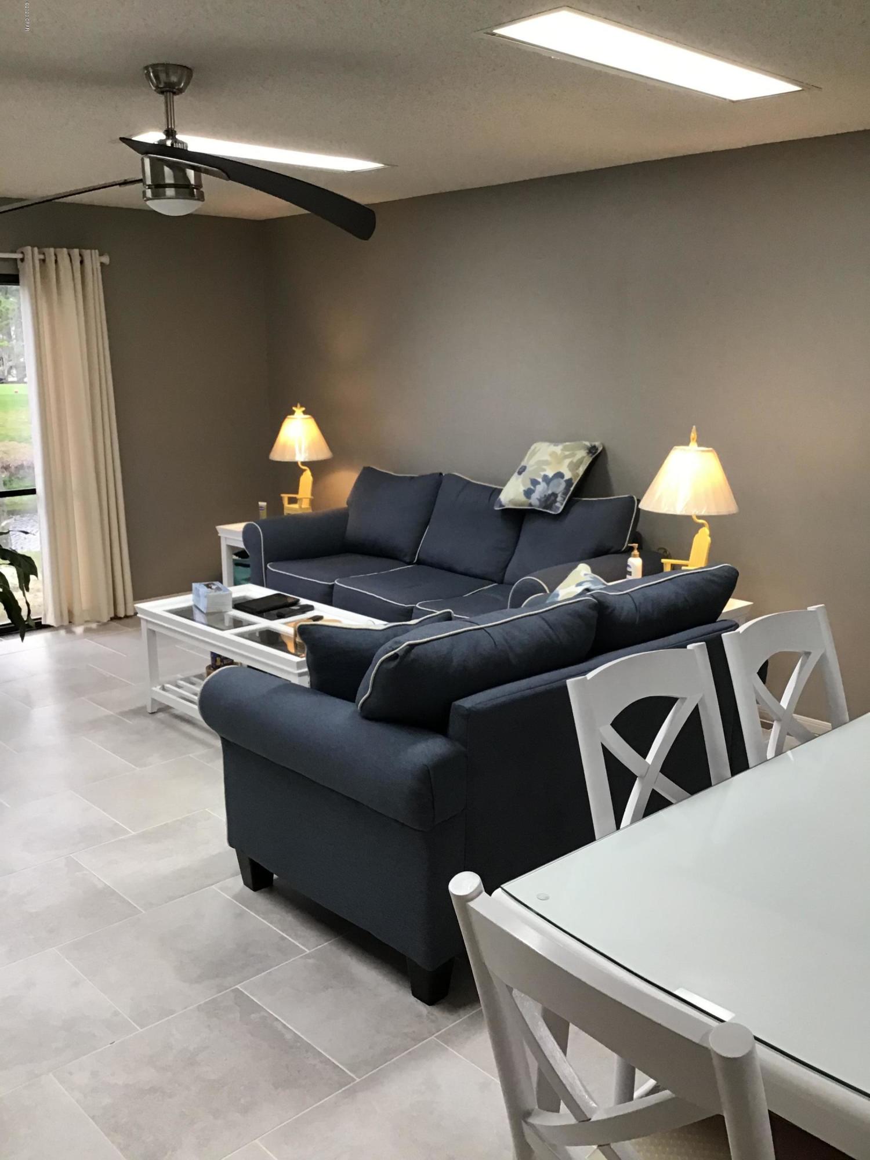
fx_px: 1039
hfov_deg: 45.4
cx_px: 435
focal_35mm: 31
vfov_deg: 58.4
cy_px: 580
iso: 40
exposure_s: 1/30
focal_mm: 3.3
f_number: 2.4
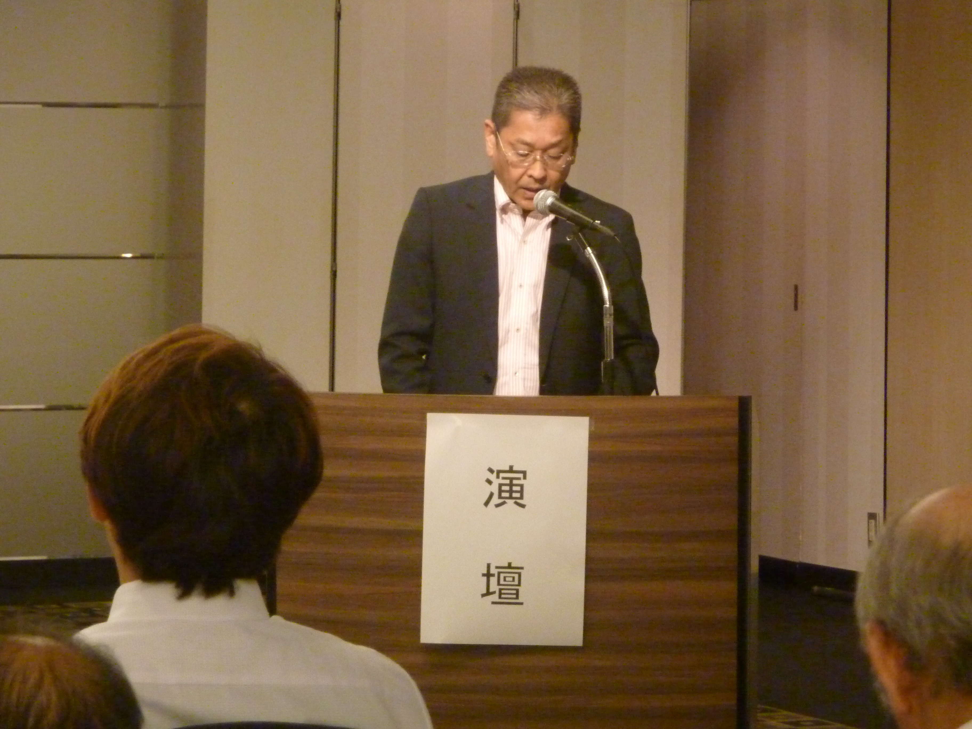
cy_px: 364
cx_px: 486
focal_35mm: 158
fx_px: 4437
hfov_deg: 12.5
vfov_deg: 9.4
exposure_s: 1/50
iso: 800
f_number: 4.5
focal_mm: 25.9
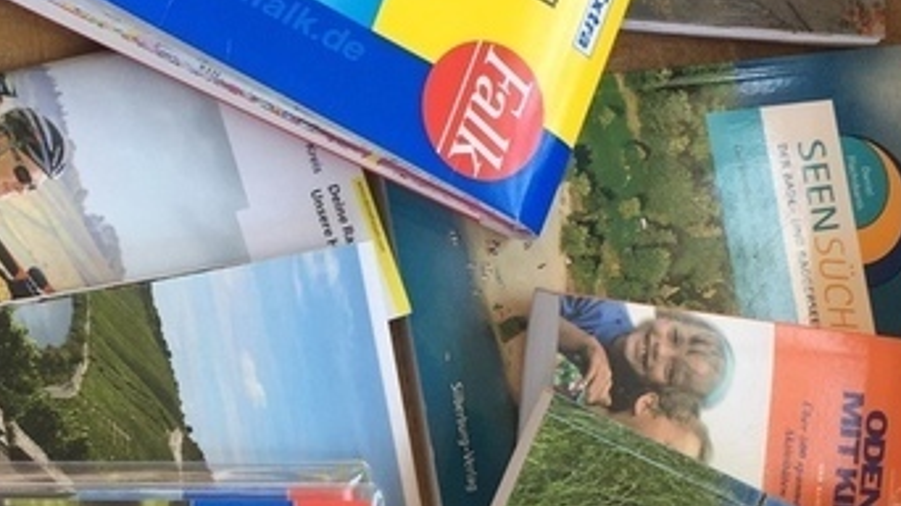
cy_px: 422
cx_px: 350
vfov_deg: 16.8
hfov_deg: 29.7
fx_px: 1695
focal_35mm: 71
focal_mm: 4.15
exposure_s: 1/50
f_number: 2.2
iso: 40
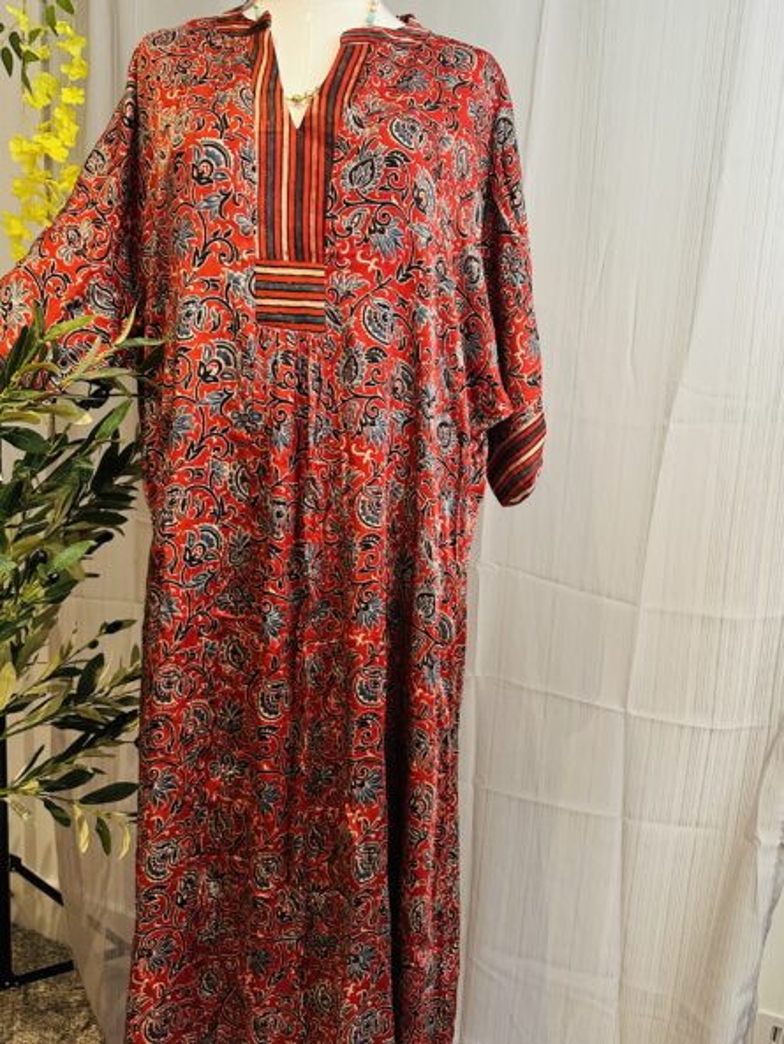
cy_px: 522
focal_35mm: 24
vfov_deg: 71.6
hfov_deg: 56.8
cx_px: 392
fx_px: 724
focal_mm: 6.86
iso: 320
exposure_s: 1/60
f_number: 1.78
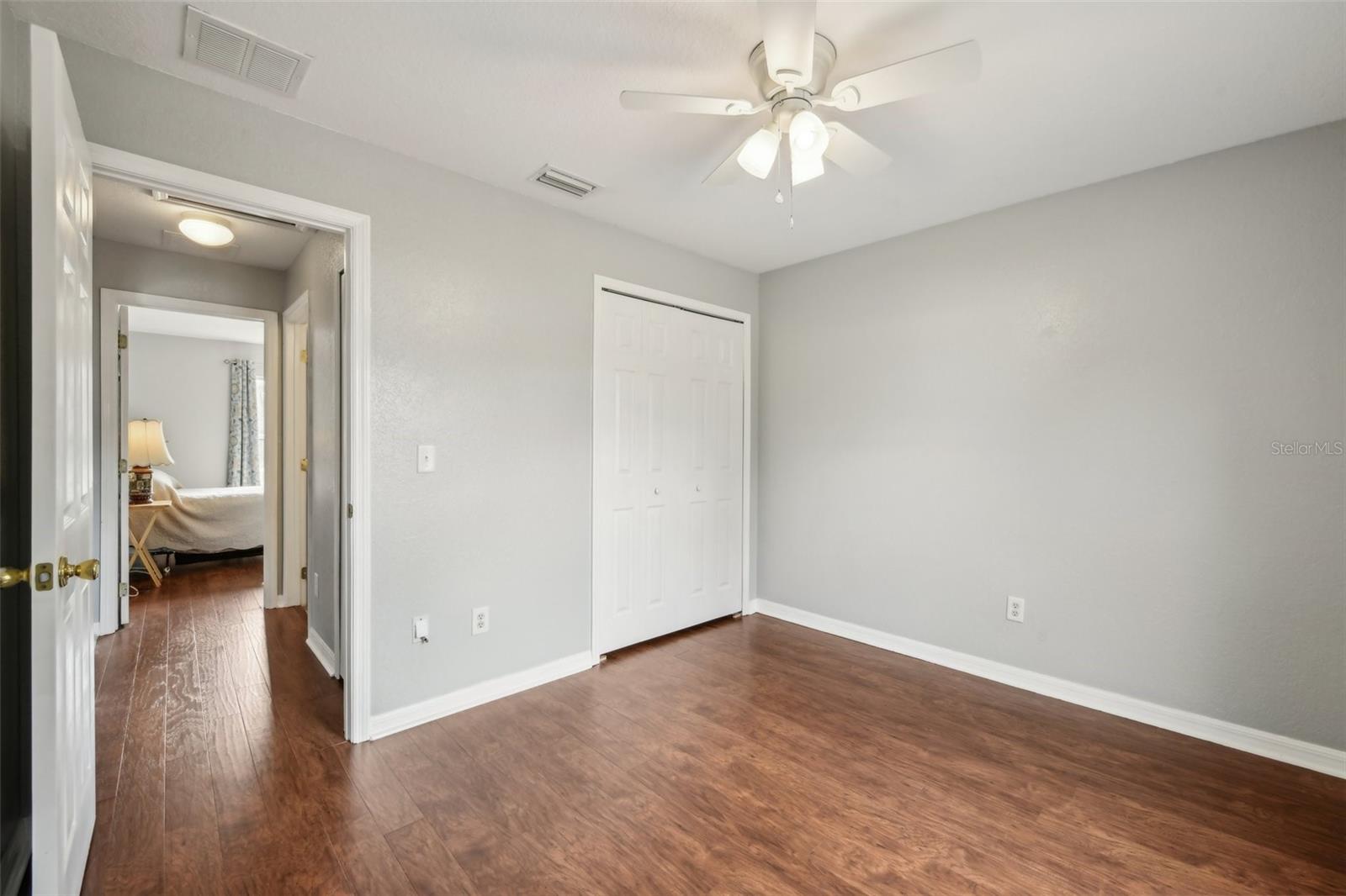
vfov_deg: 81.2
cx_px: 673
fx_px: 523
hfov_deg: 104.3
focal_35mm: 14
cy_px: 448
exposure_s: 1/20
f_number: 8
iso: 400
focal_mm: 14
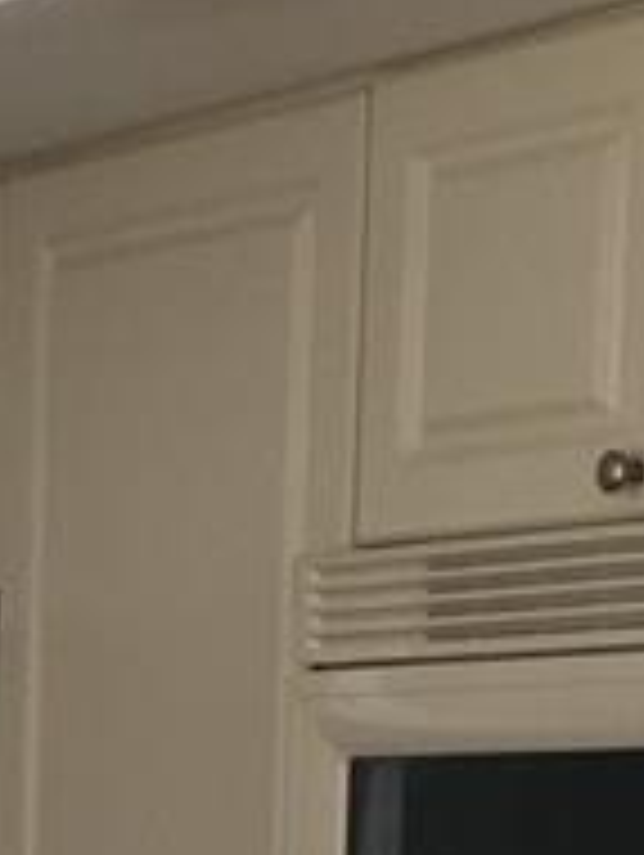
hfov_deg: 7.7
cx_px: -716
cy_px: 1782
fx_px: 4529
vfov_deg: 9.9
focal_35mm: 183
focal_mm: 4.15
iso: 40
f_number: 2.2
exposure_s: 1/120
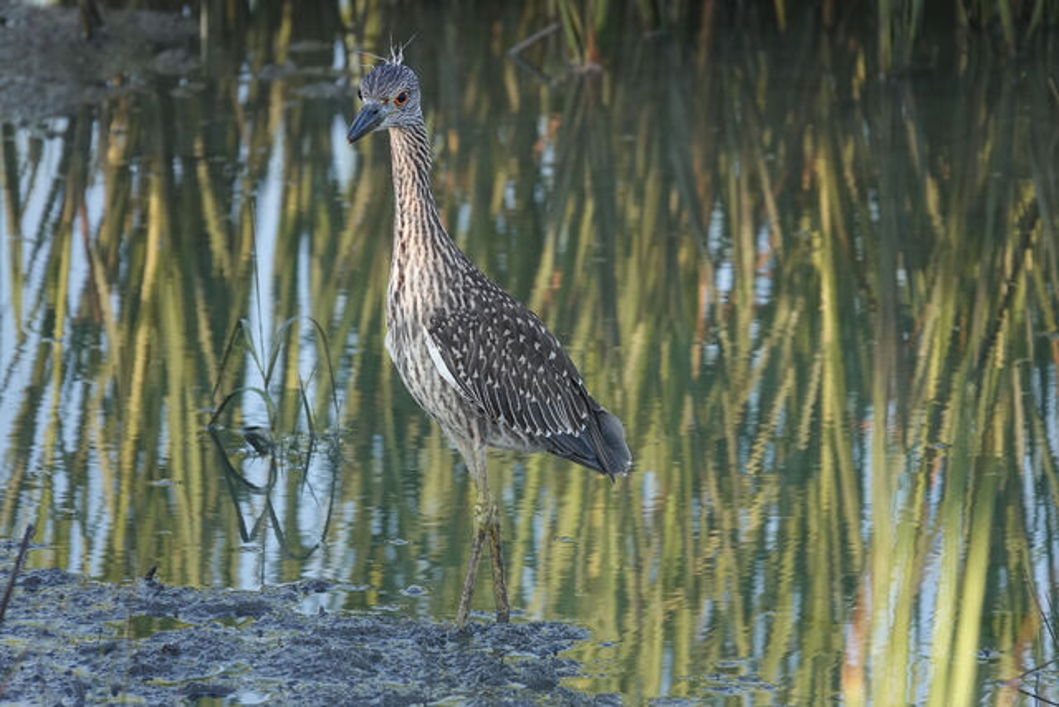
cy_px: 354
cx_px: 530
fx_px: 15476
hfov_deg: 3.9
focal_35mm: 526
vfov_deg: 2.6
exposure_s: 1/250
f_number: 4
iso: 250
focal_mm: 192.73
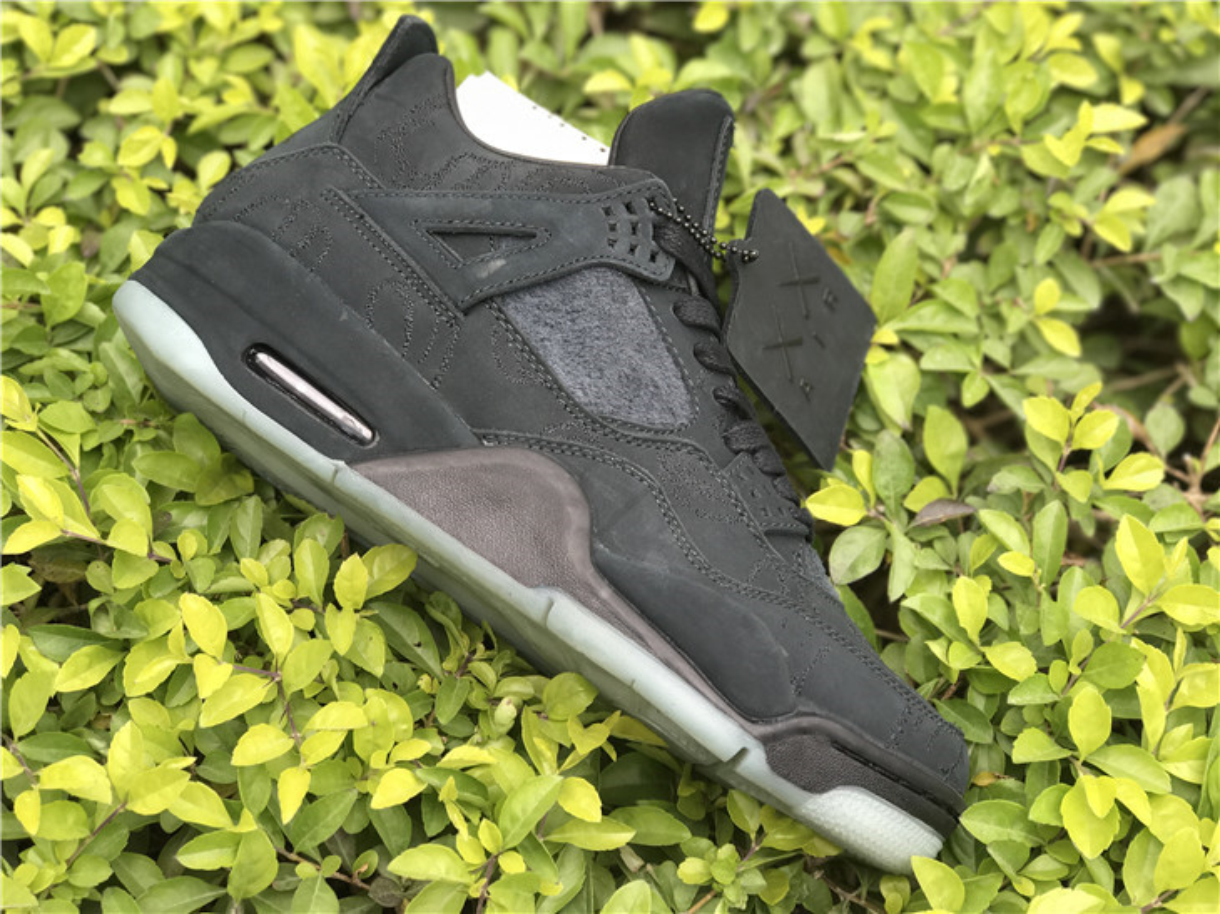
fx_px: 2008
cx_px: 610
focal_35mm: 57
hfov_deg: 33.8
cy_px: 457
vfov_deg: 25.6
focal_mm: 6.6
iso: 32
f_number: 2.8
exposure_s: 1/100
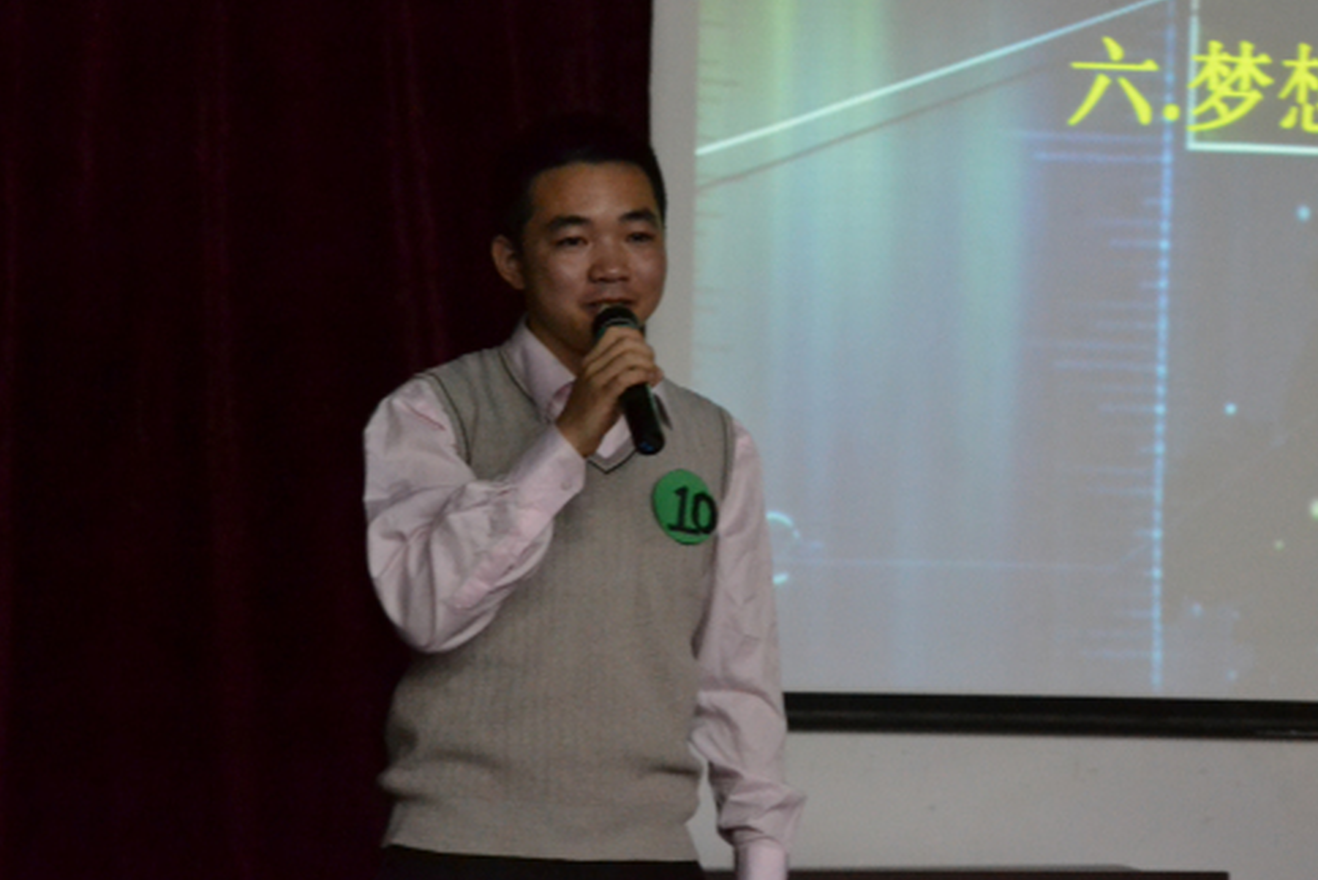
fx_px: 6262
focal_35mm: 171
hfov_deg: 12.0
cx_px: 790
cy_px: 384
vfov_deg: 8.0
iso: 3200
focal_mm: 92
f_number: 5.6
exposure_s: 1/25
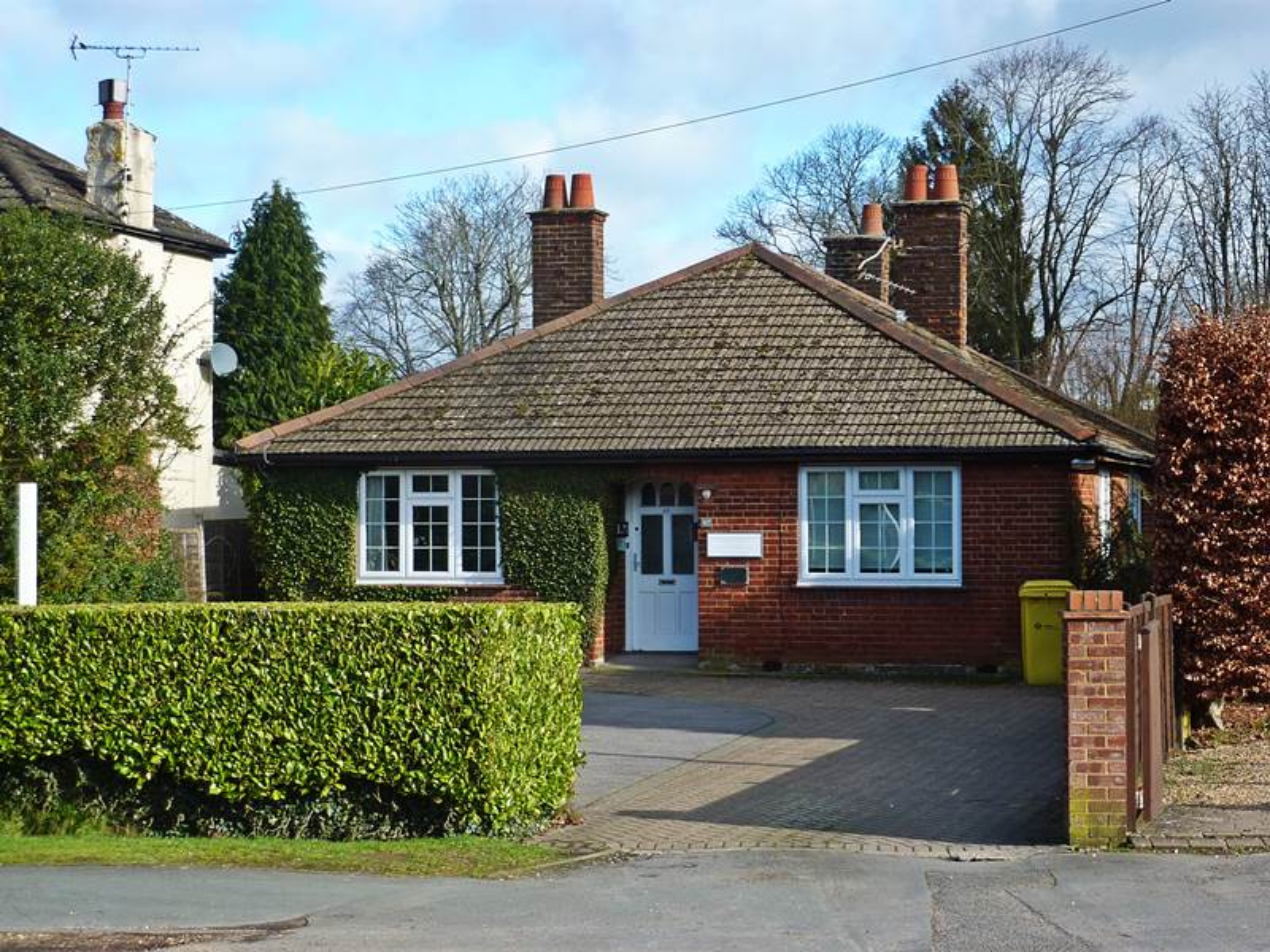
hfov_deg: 29.0
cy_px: 476
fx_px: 2458
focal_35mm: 67
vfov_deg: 21.9
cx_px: 635
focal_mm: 11
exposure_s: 1/320
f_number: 4.1
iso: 80
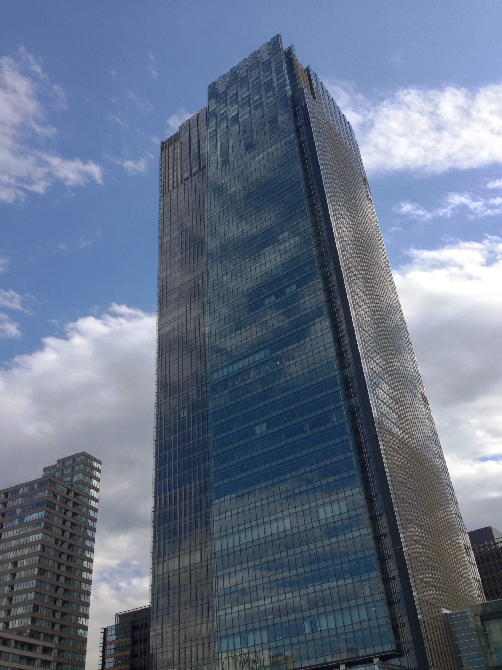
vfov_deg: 55.4
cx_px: 251
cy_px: 335
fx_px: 638
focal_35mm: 33
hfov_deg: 42.9
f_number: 2.4
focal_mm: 4.13
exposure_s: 1/645
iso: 50
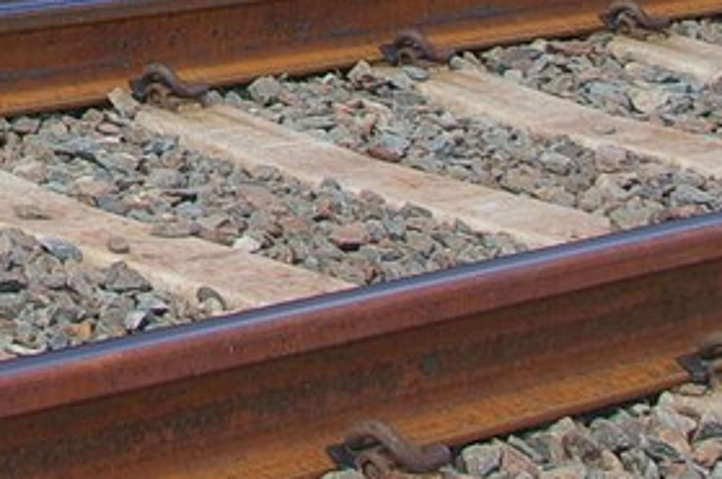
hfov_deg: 12.0
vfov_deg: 8.1
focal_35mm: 158
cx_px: -538
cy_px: -615
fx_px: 3169
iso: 200
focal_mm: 23
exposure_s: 1/180
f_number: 8
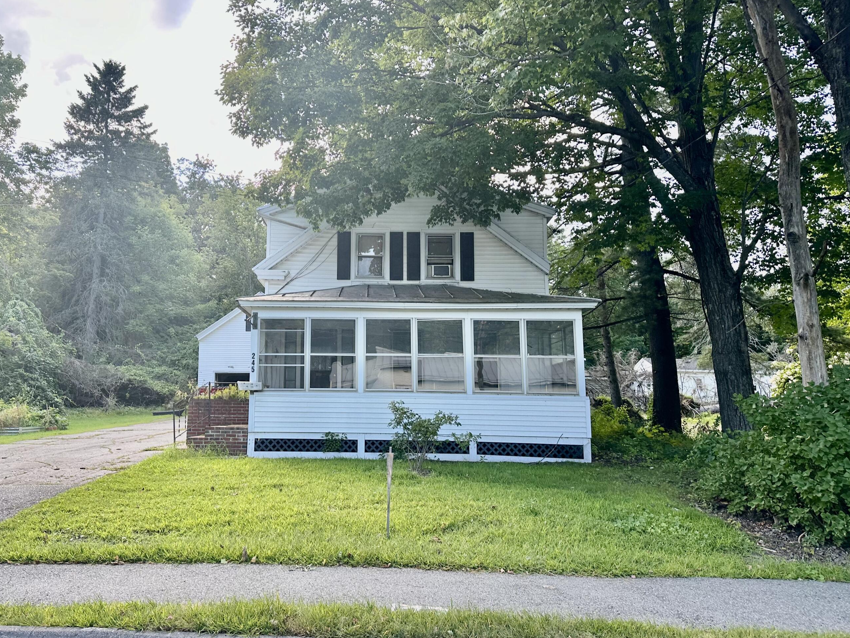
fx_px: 688
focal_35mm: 28
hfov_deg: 63.1
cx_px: 355
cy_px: 311
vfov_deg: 49.8
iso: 80
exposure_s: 1/376
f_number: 1.78
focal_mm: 6.86
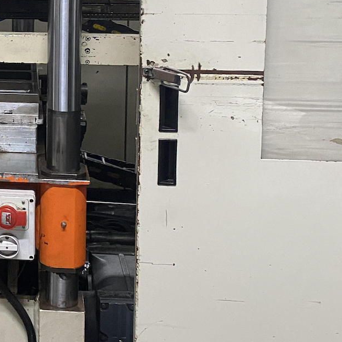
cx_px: -68
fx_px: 794
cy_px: 4
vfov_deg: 23.4
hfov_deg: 22.4
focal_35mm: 71
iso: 400
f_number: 1.8
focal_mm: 4.2
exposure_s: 1/50
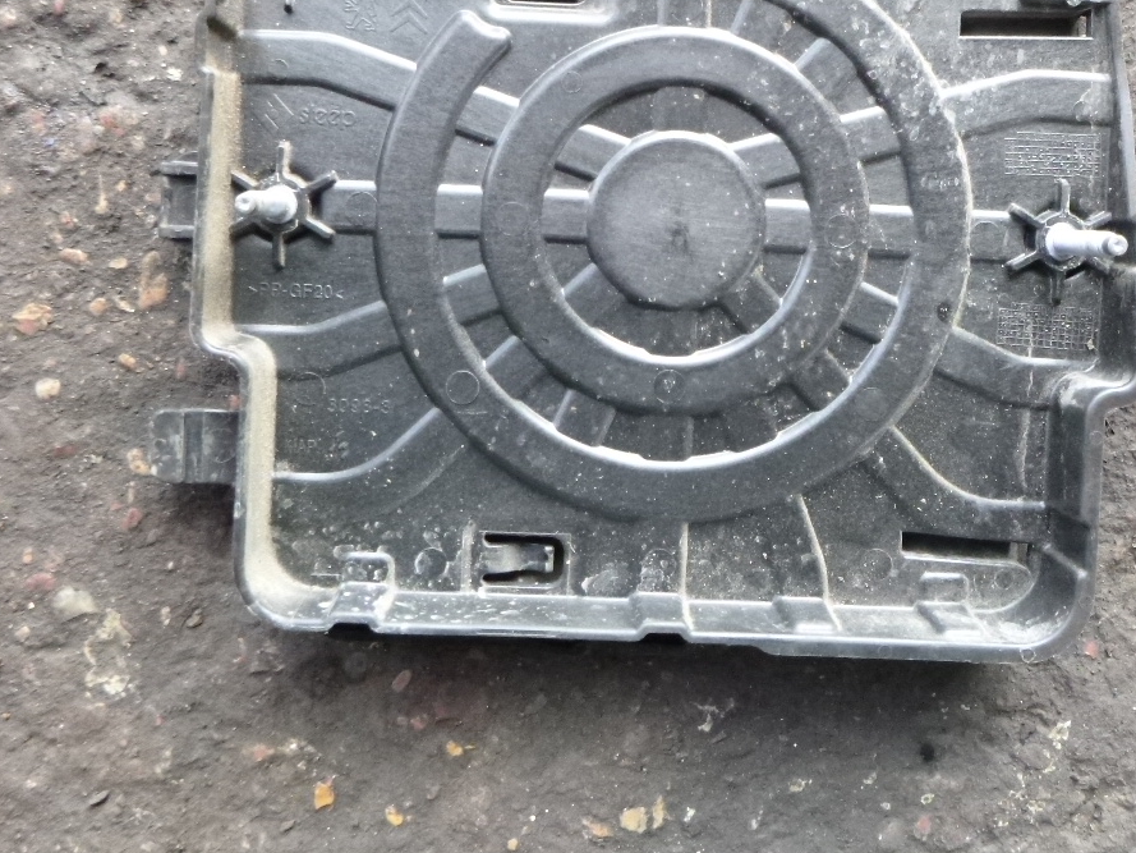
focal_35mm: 36
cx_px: 602
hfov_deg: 51.3
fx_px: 1182
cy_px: 242
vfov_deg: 38.9
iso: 800
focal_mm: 4.5
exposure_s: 1/100
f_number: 3.9
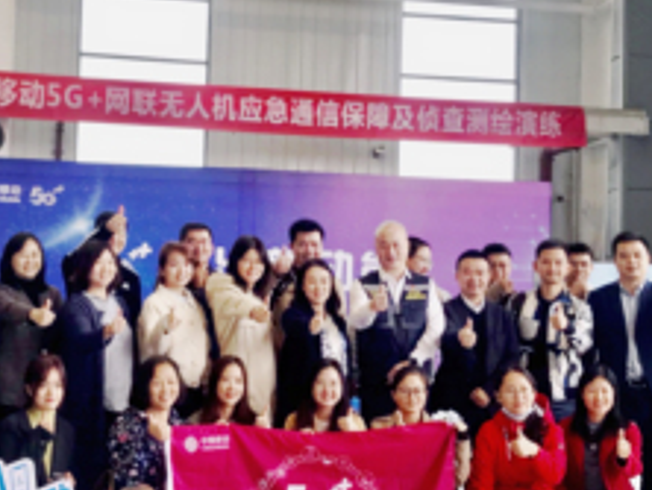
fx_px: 1188
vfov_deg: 23.3
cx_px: 258
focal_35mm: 63
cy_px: 224
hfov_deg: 30.6
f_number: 1.8
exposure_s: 1/100
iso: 32
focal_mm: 3.99
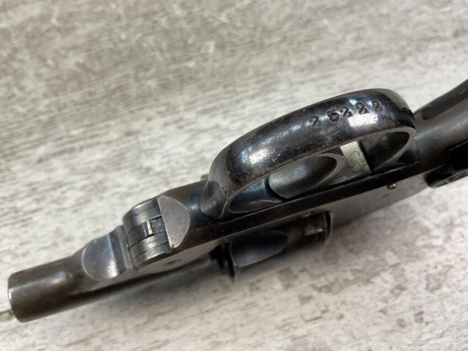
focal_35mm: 29
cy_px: 176
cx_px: 234
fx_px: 392
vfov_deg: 48.2
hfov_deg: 61.7
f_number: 1.8
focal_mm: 3
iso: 16
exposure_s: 1/129
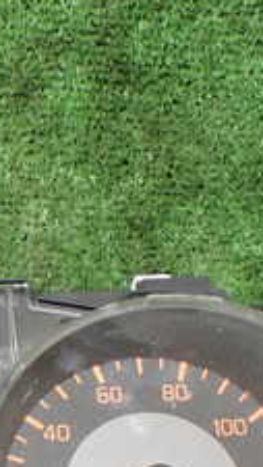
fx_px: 1076
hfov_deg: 13.2
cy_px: 430
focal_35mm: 87
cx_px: -130
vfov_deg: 23.7
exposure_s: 1/125
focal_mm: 5.4
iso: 200
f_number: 2.3
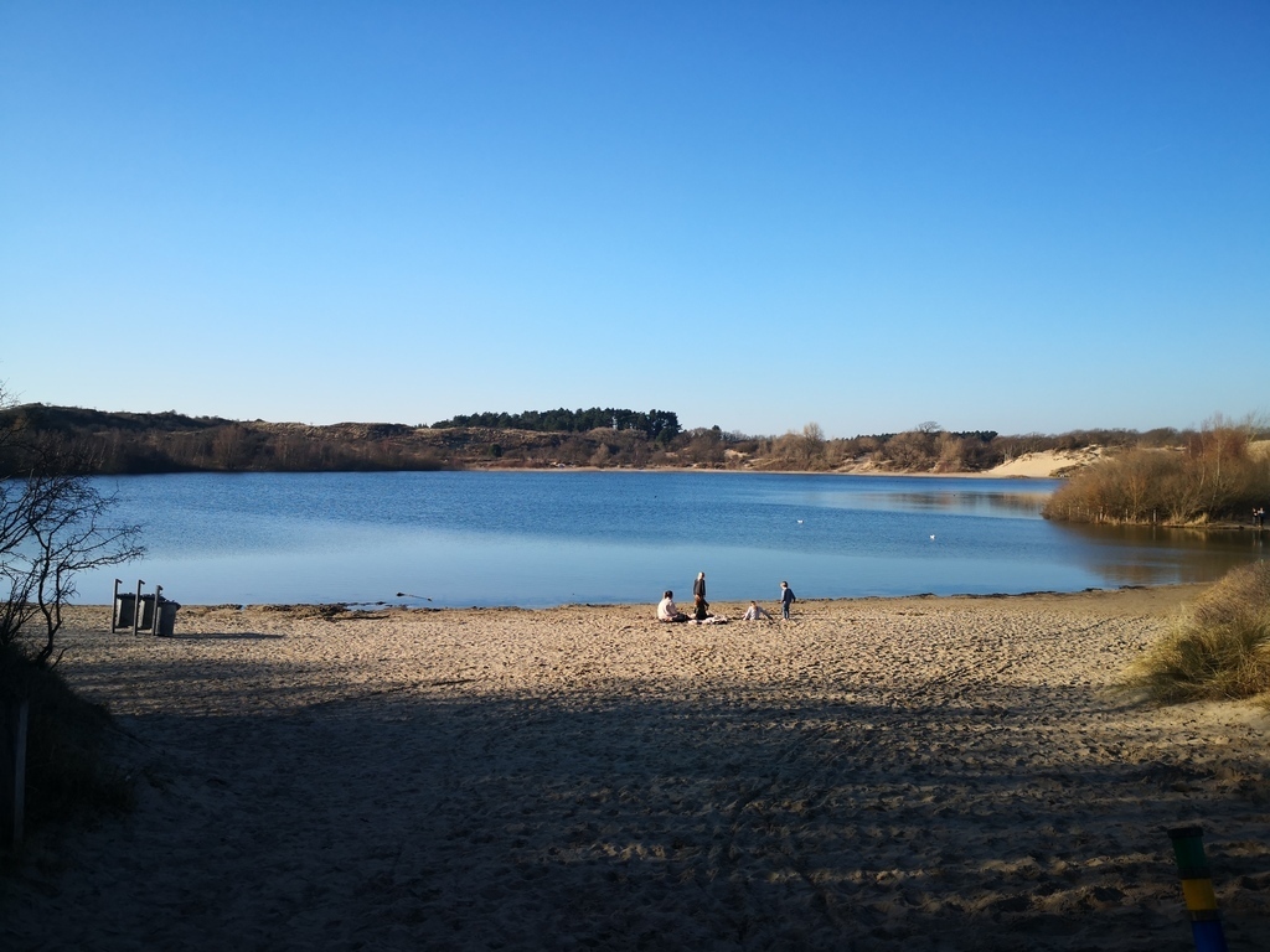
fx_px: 991
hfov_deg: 65.3
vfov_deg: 51.4
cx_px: 635
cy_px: 476
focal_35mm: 27
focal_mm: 3.95
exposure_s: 1/1575
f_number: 1.6
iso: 50
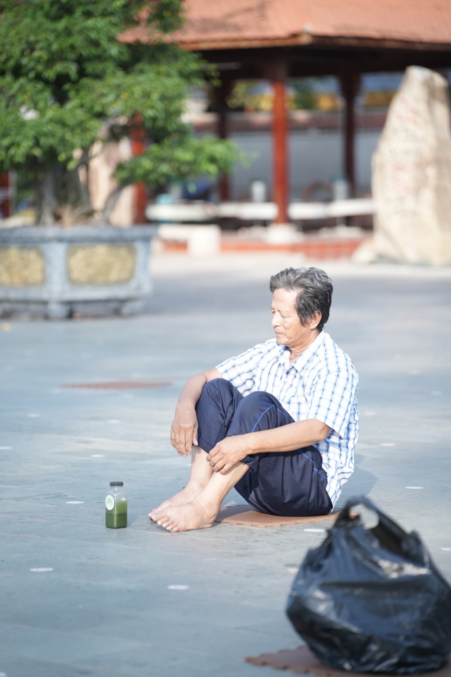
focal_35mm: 150
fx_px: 2819
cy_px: 338
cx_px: 226
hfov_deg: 9.1
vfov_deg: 13.7
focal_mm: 150
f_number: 2.8
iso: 500
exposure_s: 1/1250
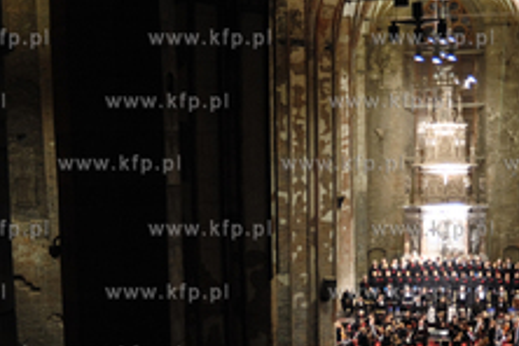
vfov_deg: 21.4
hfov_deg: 31.9
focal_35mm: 63
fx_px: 908
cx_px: 292
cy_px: 260
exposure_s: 1/25
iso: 1600
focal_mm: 35
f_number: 3.3
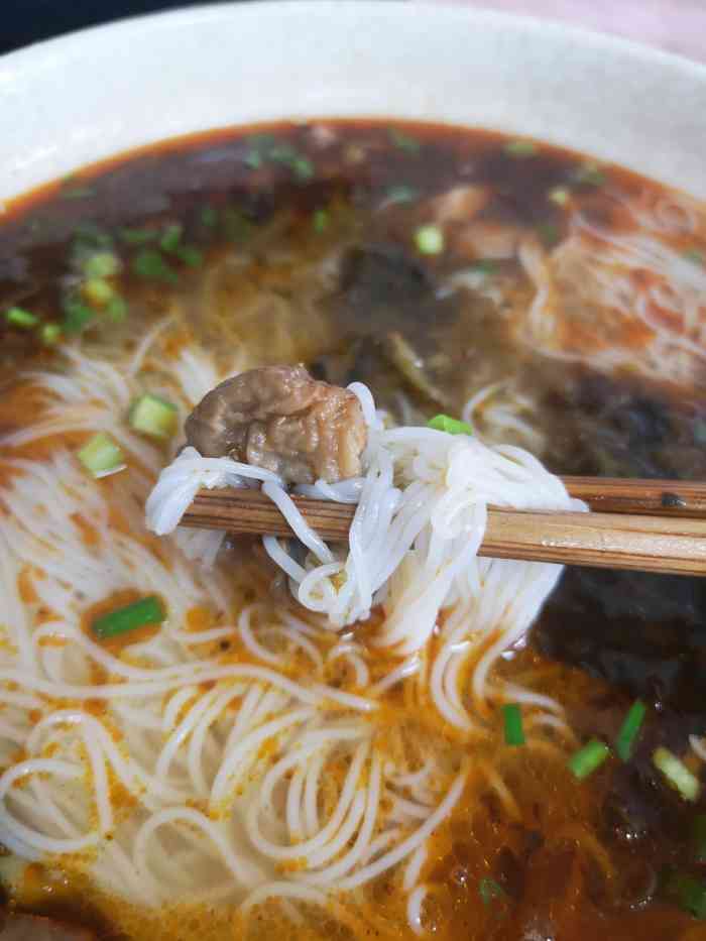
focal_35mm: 27
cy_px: 470
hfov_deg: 51.4
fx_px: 734
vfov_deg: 65.3
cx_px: 353
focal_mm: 3.95
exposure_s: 1/100
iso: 500
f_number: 1.8
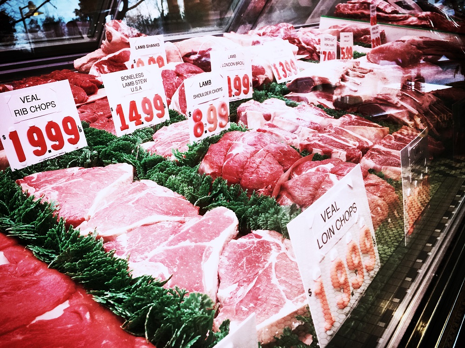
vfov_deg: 48.2
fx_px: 390
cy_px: 174
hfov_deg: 61.7
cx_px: 232
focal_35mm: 29
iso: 40
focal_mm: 4.15
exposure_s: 1/30
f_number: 2.2
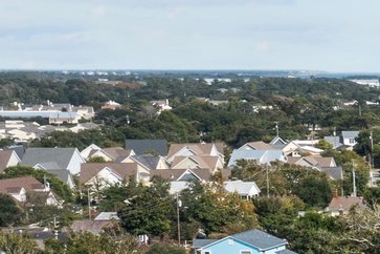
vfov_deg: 8.6
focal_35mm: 158
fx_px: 1668
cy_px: 308
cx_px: 931
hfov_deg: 10.9
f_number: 6.3
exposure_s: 1/500
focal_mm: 10.26
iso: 100
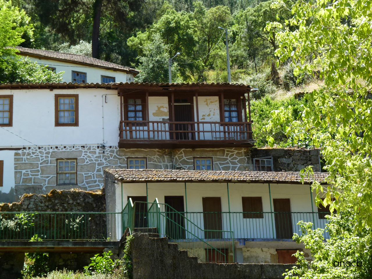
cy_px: 140
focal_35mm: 70
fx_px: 752
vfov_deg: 21.0
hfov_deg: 27.8
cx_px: 186
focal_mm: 12.4
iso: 80
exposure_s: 1/160
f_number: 4
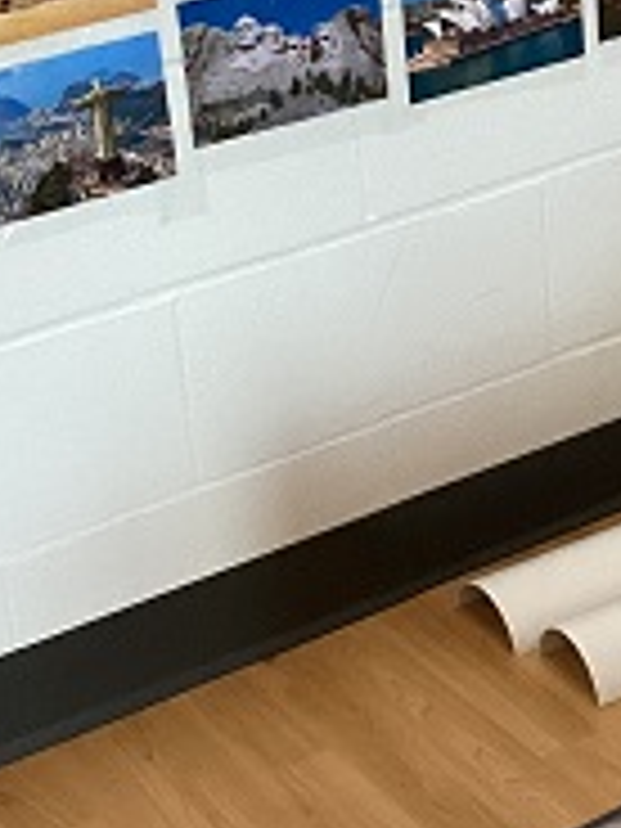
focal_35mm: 112
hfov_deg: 12.9
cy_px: 274
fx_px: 2679
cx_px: 765
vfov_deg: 17.5
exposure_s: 1/60
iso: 320
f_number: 2.4
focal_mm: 3.3
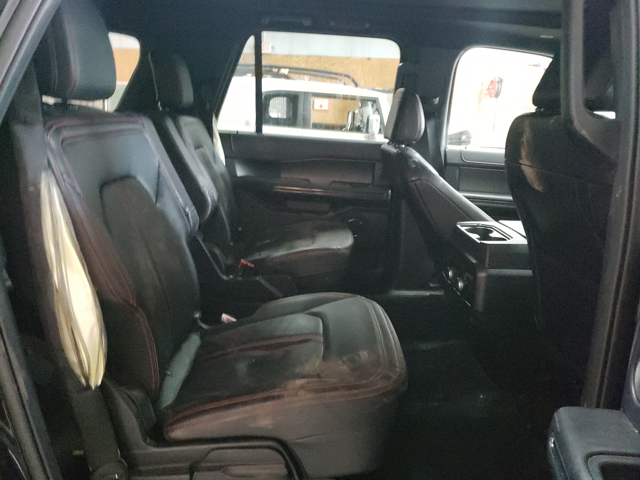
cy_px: 240
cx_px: 320
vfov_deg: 53.1
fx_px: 481
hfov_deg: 67.3
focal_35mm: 26
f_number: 1.5
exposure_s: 1/24
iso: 1284
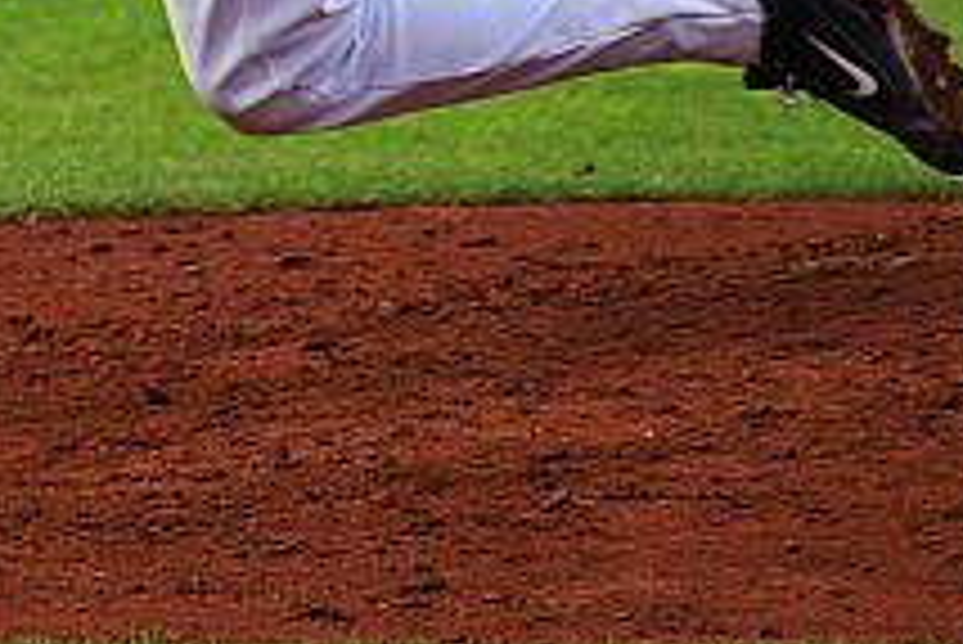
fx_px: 42372
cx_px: -374
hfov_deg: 1.3
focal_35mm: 1583
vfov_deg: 0.9
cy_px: -437
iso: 200
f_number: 4.5
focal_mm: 300
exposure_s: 1/640
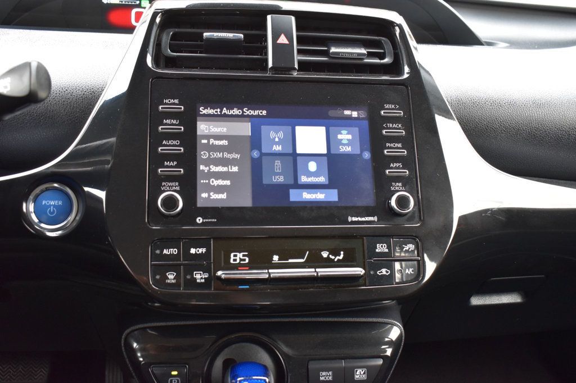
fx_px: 576
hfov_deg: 53.1
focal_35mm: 36
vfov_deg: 36.8
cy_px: 192
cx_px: 288
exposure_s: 1/15
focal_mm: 24
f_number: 6.3
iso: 1000
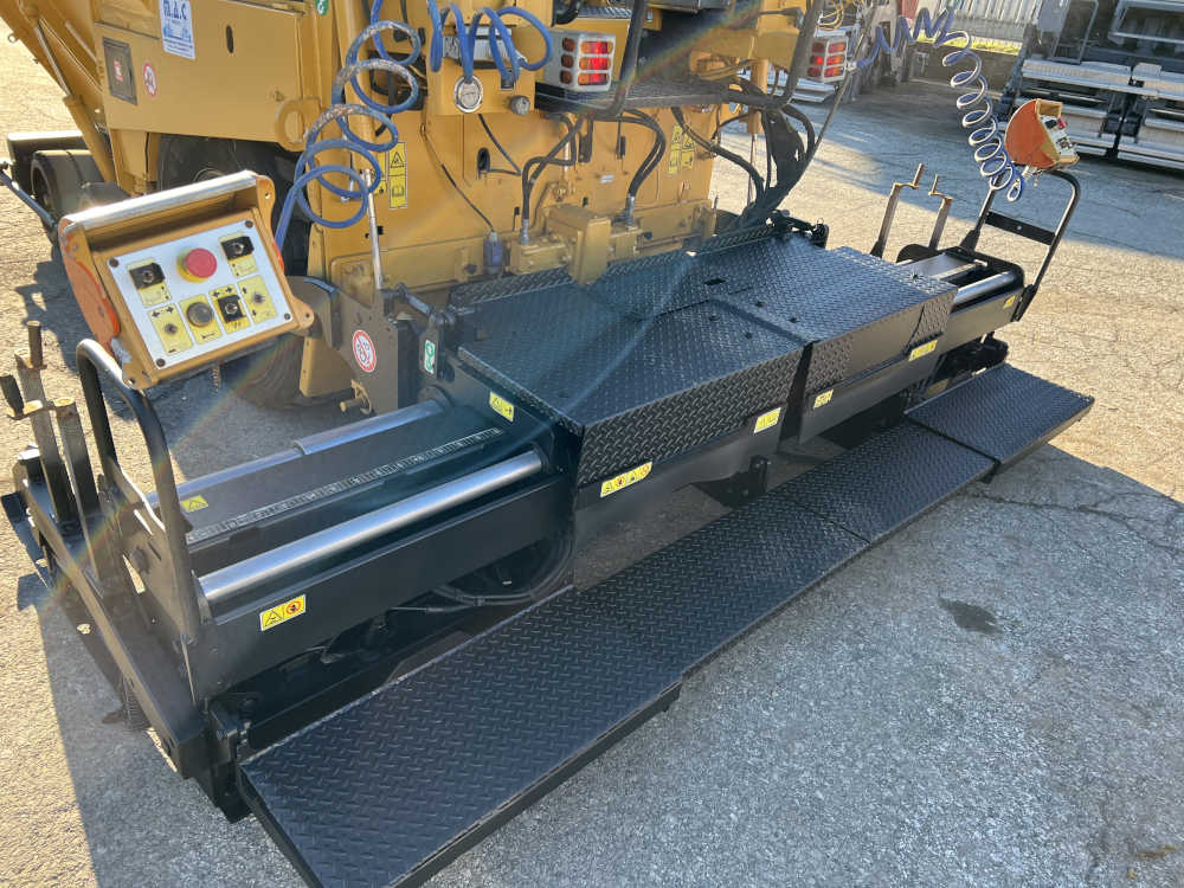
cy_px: 444
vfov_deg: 53.1
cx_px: 592
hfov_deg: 67.3
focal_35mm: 26
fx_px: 889
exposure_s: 1/296
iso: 50
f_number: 1.5
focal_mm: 5.7
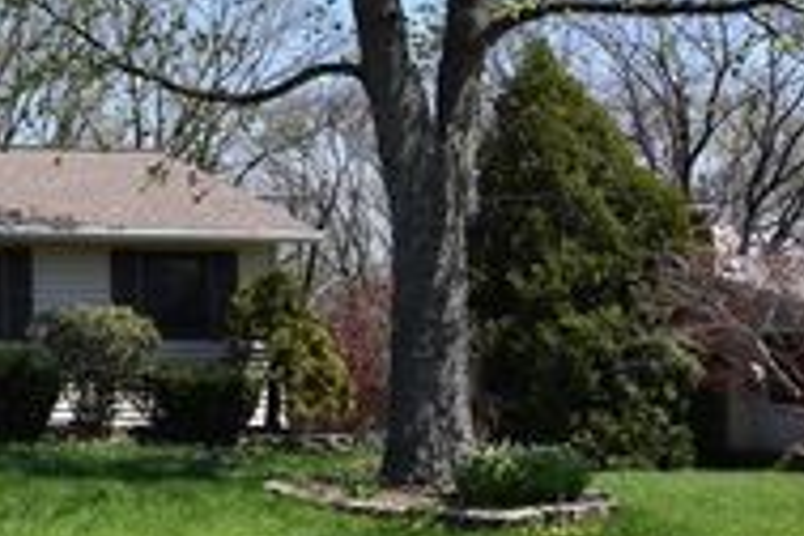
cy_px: 79
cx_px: -170
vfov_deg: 19.9
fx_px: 1503
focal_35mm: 67
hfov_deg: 26.5
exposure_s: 1/320
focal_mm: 17
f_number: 9
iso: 200
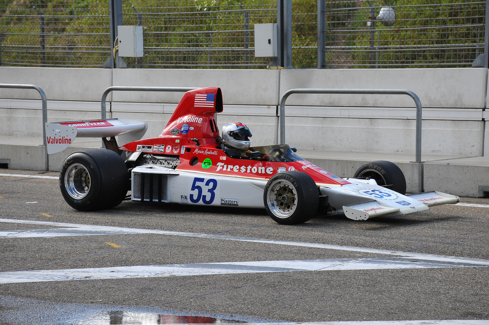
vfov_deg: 11.4
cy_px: 162
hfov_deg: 17.1
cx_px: 244
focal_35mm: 120
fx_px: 1628
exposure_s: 1/500
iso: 400
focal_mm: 80
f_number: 8
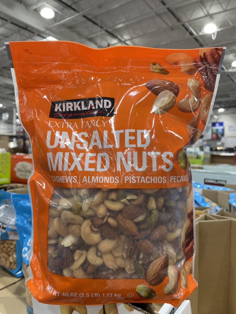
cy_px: 157
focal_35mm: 26
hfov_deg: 53.1
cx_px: 118
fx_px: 236
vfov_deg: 67.3
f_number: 1.6
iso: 100
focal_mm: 4.2
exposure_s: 1/121
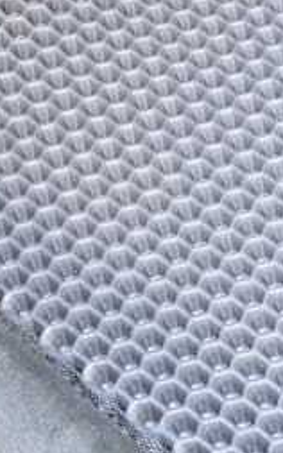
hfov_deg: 8.1
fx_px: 1877
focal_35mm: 152
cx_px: 629
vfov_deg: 13.6
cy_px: 37
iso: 720
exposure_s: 1/15
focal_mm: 18
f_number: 8
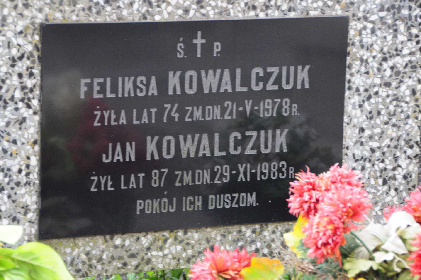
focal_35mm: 194
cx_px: 191
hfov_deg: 10.6
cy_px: 134
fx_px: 2266
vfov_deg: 7.1
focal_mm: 112
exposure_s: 1/125
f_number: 7.1
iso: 500
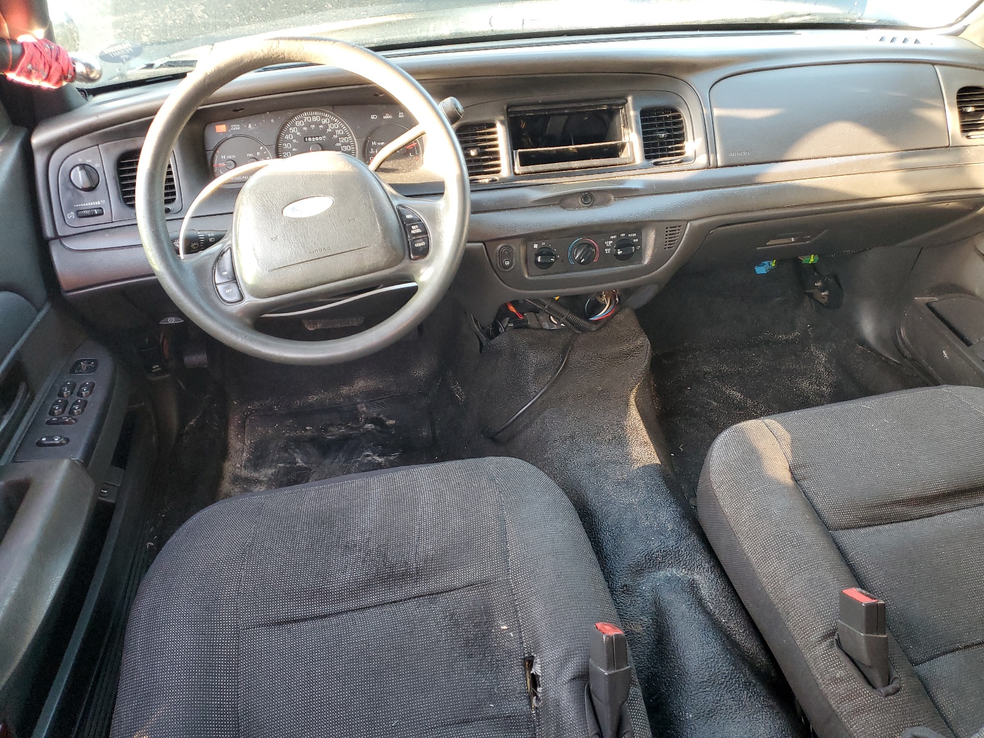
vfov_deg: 53.1
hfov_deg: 67.3
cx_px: 492
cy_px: 369
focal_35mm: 26
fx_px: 739
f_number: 1.5
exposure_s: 1/60.2
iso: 133
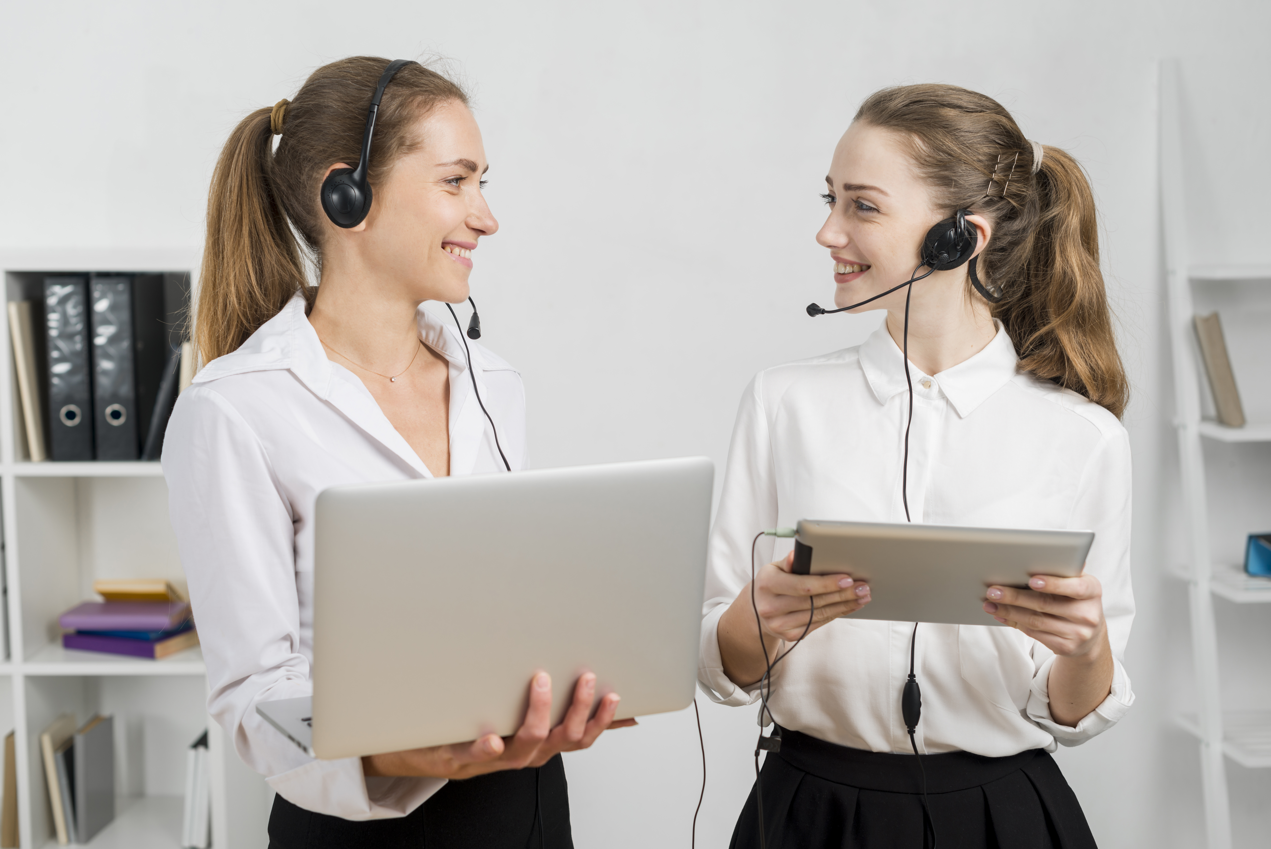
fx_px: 1766
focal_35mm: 50
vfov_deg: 27.0
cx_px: 636
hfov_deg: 39.6
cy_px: 424
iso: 100
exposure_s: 1/160
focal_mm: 50
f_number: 4
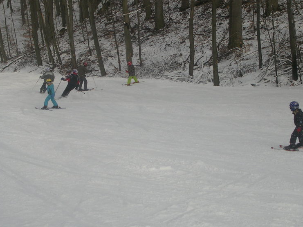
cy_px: 121
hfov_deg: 23.8
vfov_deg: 18.0
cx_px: 154
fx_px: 718
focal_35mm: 82
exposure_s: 1/656
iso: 50
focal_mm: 11.5
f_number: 3.9
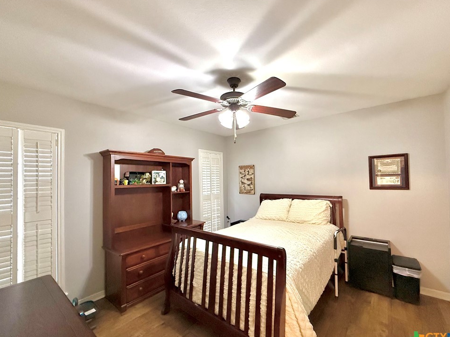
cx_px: 238
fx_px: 195
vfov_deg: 81.7
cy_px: 174
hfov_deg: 98.1
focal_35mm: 15
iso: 640
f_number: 2.2
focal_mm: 2.22
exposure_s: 1/60
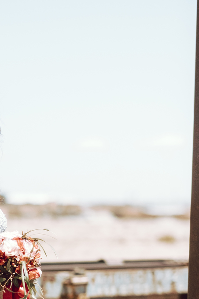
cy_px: 321
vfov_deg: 9.2
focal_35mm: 223
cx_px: 59
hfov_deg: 6.2
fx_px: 1849
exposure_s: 1/8000
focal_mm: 56
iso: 250
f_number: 1.6
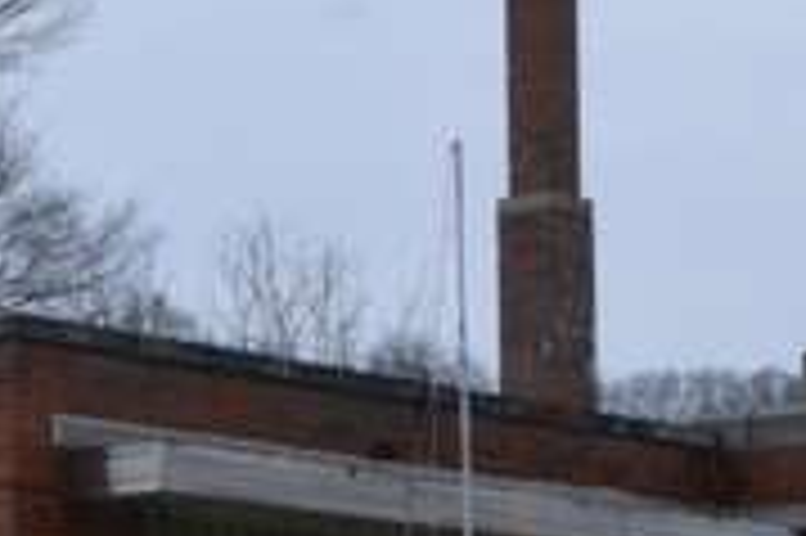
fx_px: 3892
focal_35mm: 174
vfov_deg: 7.8
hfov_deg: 11.8
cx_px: 104
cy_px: 678
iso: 3200
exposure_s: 1/640
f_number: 11
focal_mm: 26
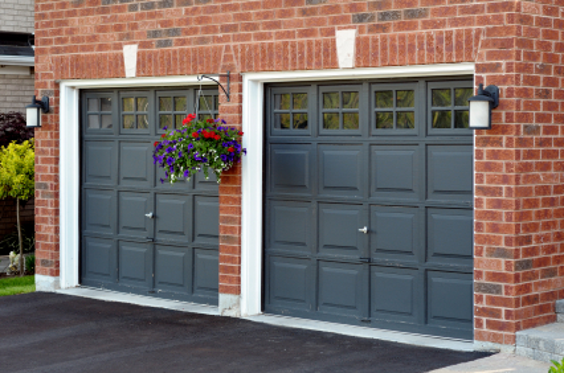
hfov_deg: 27.0
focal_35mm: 75
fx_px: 1172
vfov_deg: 18.1
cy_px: 186
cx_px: 282
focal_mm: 50
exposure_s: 1/100
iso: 200
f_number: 5
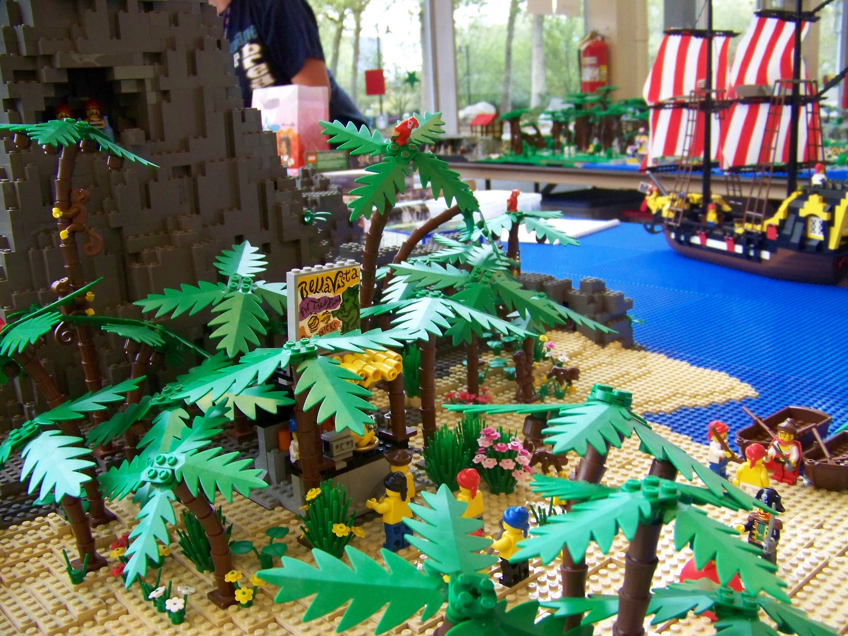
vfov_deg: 39.7
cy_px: 318
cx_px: 424
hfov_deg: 51.4
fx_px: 882
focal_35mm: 36
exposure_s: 1/30
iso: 250
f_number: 2.8
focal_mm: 5.85
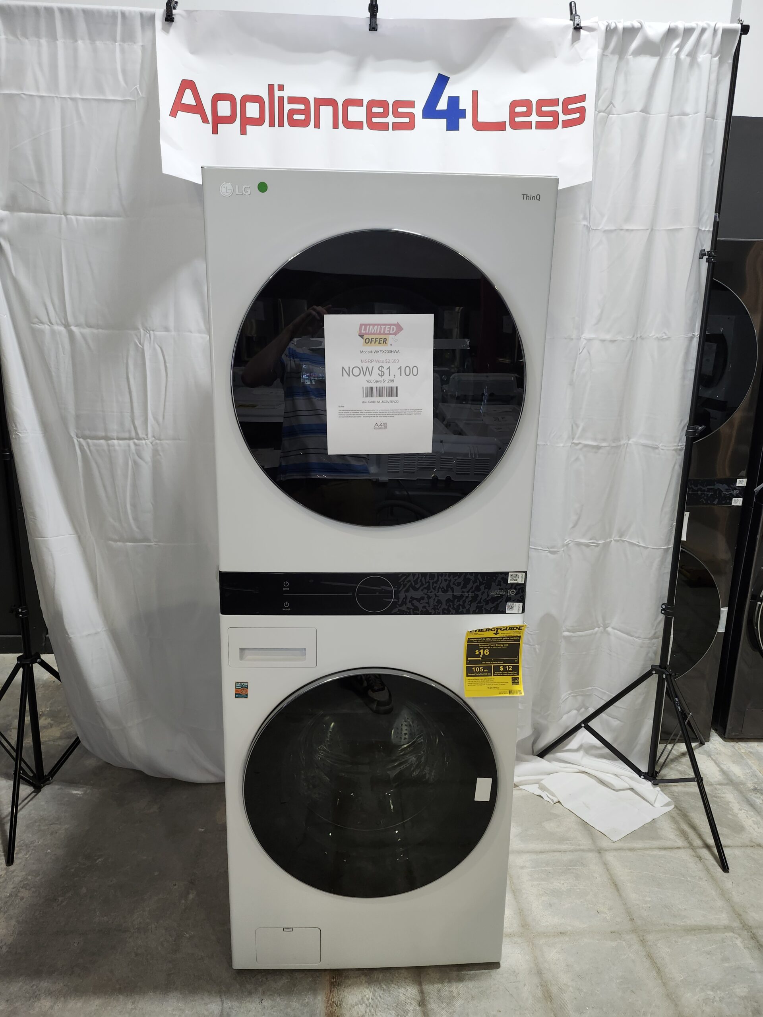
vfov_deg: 73.9
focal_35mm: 23
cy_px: 508
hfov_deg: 58.9
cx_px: 382
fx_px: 676
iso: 200
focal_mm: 5.54
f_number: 1.8
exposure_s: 1/180
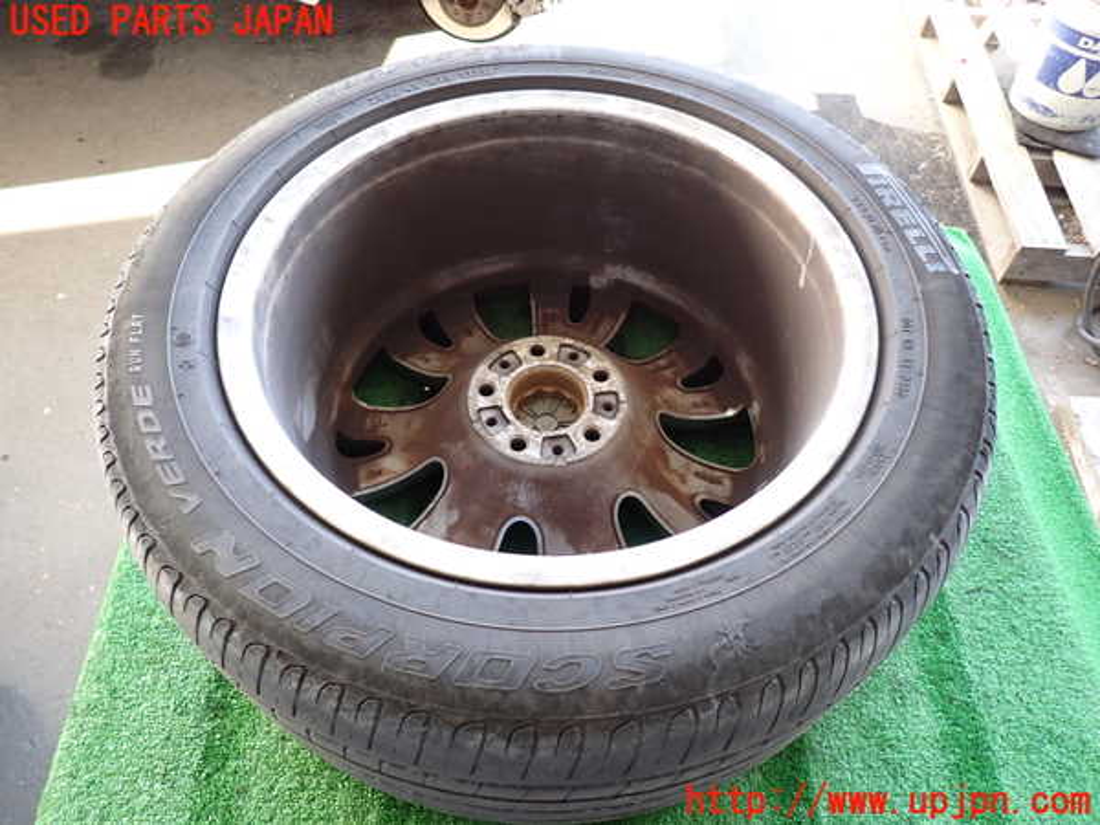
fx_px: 794
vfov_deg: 54.9
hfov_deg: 69.4
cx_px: 550
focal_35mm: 25
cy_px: 412
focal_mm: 4.5
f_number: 2
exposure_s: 1/40
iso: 200
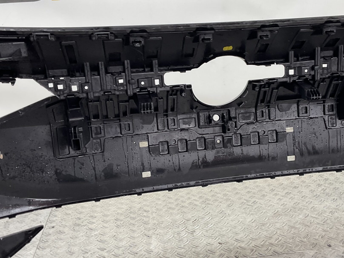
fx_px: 457
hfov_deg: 41.1
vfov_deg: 31.5
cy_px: 132
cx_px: 197
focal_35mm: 46
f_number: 1.8
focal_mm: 3
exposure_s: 1/120
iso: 32
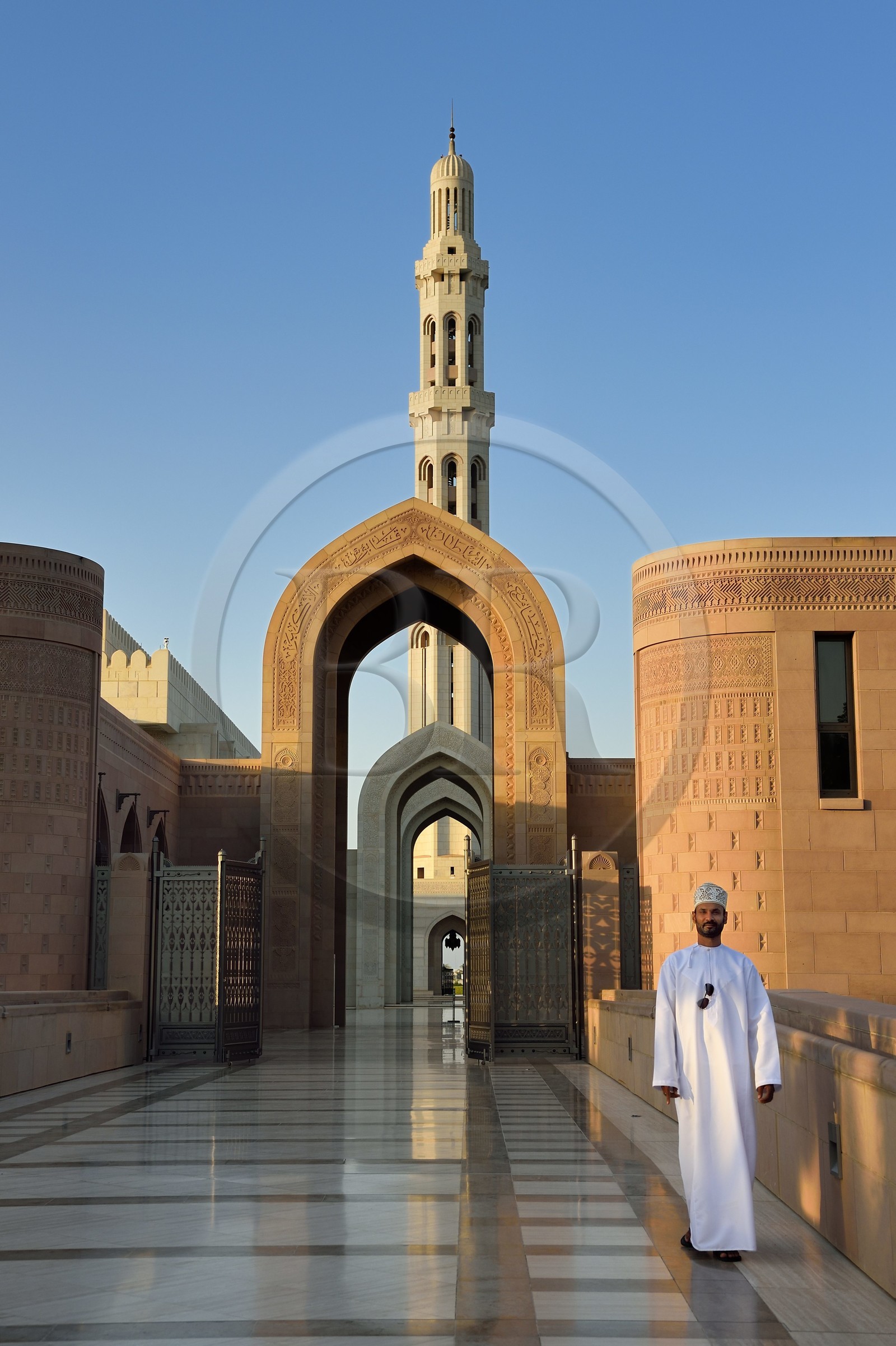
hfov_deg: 27.0
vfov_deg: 39.6
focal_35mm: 50
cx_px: 448
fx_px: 1867
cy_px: 673
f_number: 8
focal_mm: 50
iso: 200
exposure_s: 1/400
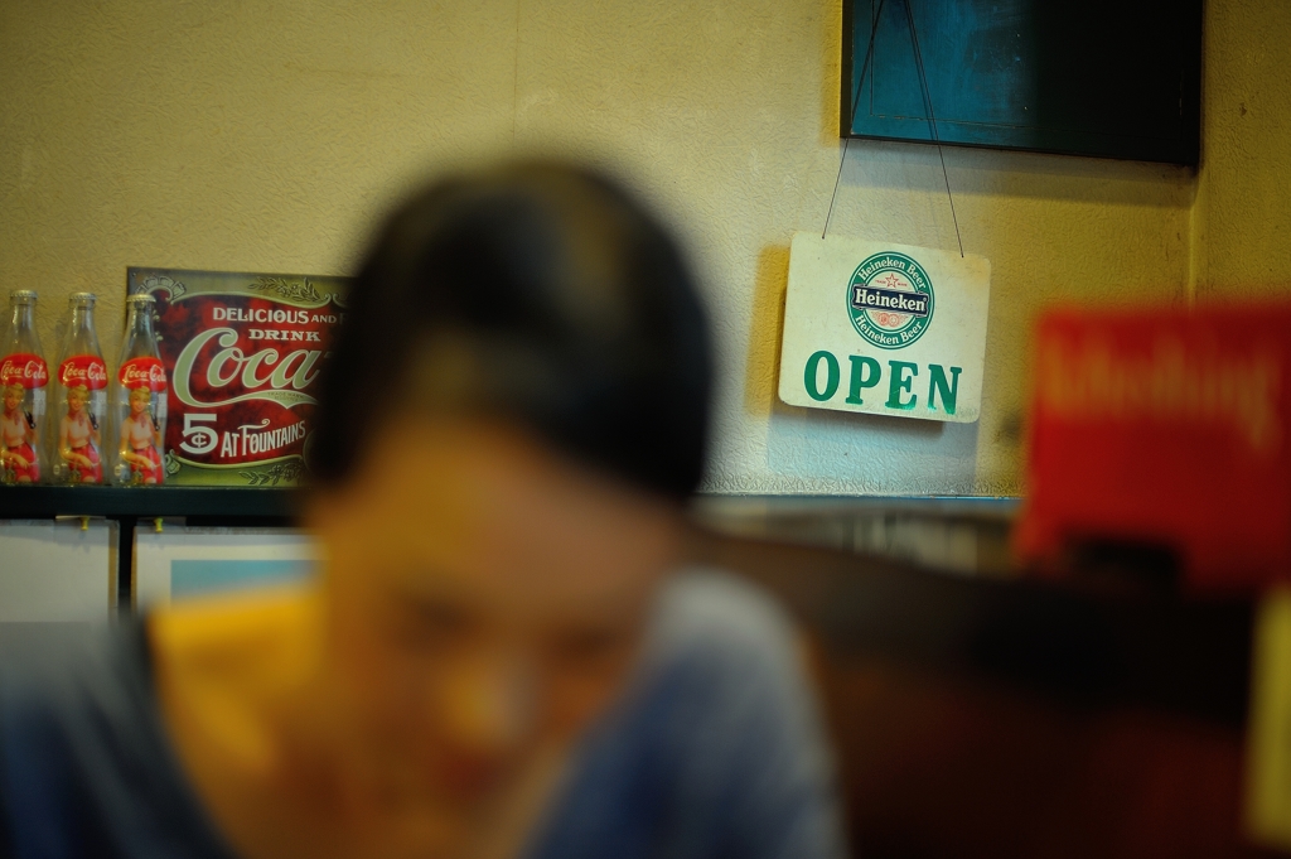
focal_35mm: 58
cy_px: 430
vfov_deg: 23.3
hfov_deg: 34.5
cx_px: 646
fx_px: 2078
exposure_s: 1/80
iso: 320
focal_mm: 58
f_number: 1.4
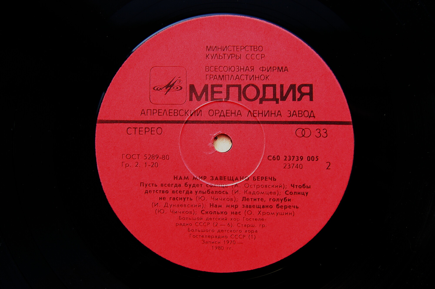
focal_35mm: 52
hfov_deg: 37.9
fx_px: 634
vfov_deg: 25.7
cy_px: 144
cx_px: 218
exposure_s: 1/60
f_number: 4
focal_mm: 35
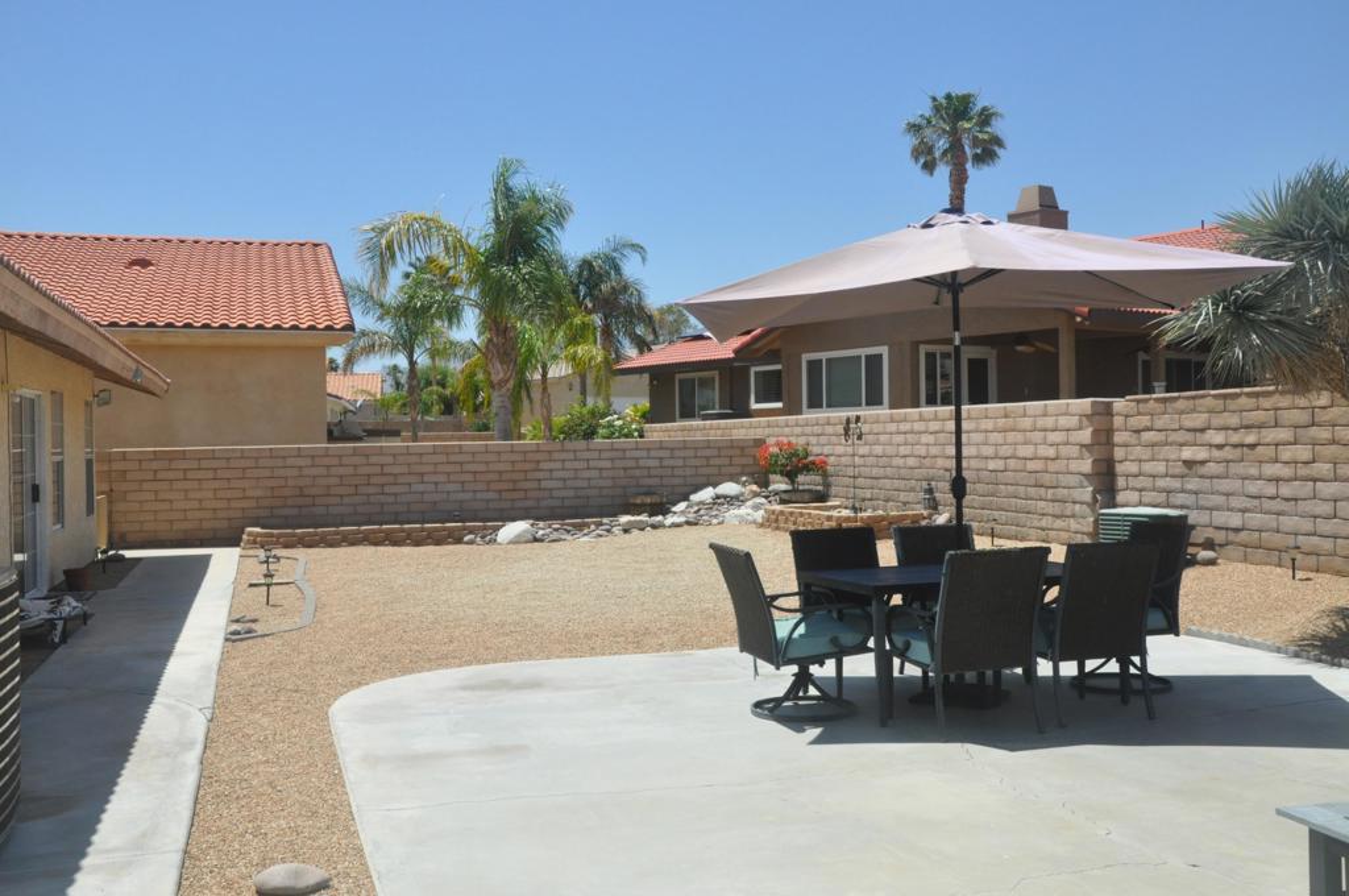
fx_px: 1347
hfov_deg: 53.2
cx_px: 674
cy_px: 448
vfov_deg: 36.8
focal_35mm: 36
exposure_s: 1/800
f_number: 14
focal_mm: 24
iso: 1000
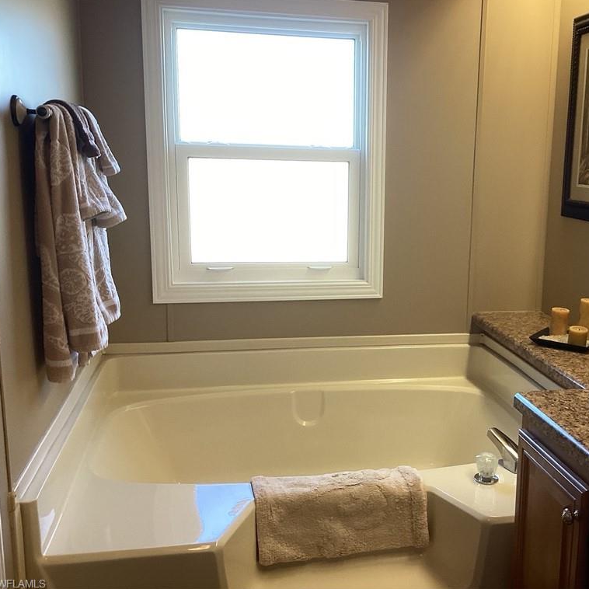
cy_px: 293
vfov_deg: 44.9
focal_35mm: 37
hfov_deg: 44.4
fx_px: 712
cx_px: 386
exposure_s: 1/60
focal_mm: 3.3
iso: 64
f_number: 2.4
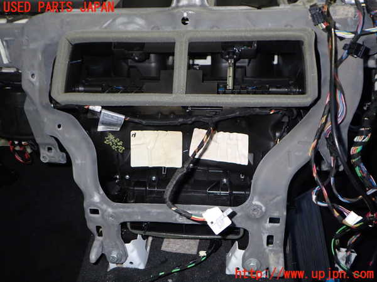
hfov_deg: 60.0
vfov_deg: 46.8
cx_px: 188
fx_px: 327
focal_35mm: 30
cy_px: 141
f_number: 2.3
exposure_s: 1/30
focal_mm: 5.4
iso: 200
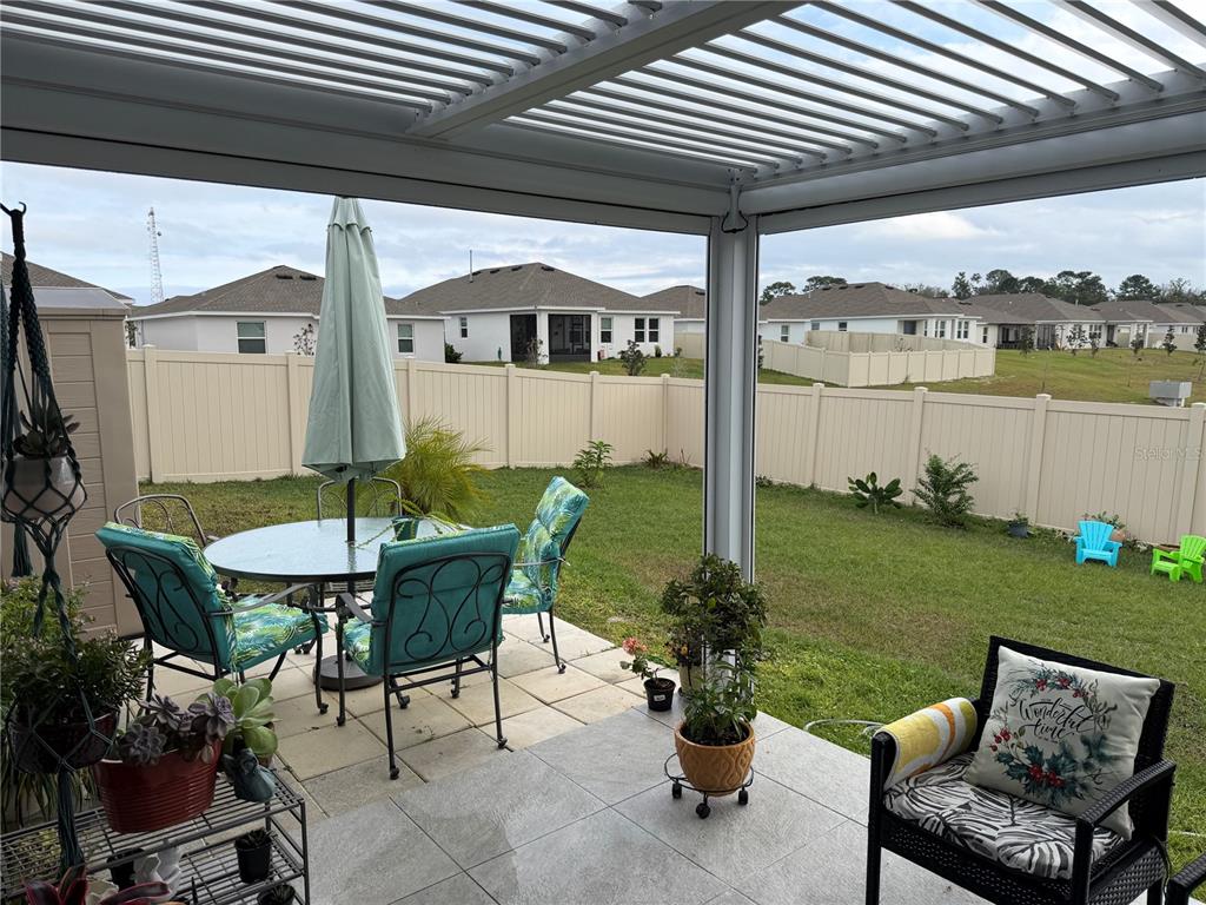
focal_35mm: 24
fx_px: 836
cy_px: 452
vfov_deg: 56.8
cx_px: 603
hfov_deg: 71.6
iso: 80
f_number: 1.78
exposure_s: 1/3021
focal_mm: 6.76
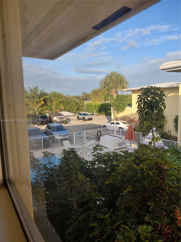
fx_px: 174
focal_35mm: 25
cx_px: 90
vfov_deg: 69.4
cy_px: 121
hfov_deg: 54.9
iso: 50
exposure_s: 1/625
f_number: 1.8
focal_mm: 4.69
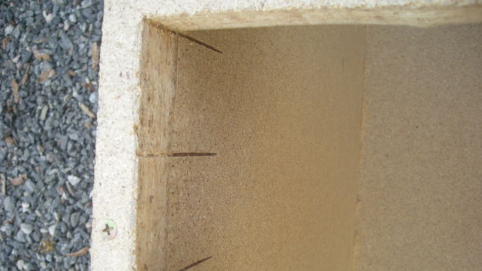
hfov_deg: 51.6
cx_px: 242
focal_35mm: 39
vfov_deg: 30.3
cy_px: 162
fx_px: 498
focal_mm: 5.7
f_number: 2.8
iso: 50
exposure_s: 1/126
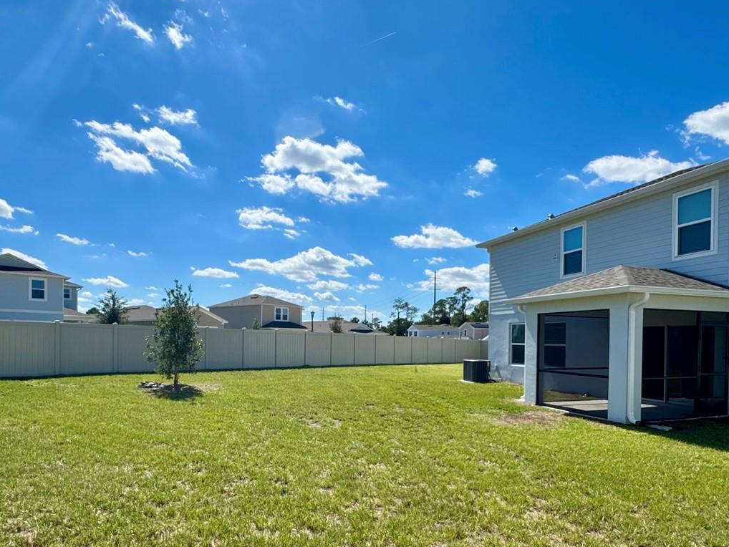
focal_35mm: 22
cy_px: 344
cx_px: 360
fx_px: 463
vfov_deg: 60.2
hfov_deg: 76.4
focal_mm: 2.22
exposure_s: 1/3906
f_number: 2.2
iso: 50
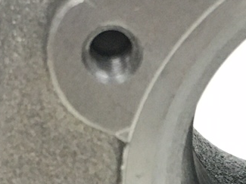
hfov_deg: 10.9
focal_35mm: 180
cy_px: 229
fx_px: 1280
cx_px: 220
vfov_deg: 8.2
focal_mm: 4.15
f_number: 2.2
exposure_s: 1/33
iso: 200
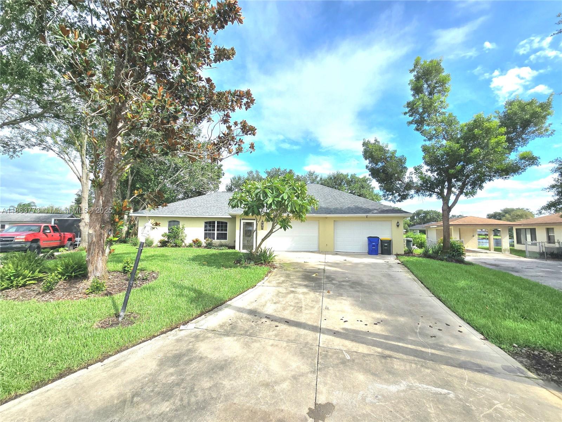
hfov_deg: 106.2
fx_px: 211
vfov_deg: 89.9
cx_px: 281
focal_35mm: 13
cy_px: 211
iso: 50
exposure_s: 1/2500
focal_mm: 2.2
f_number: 2.2
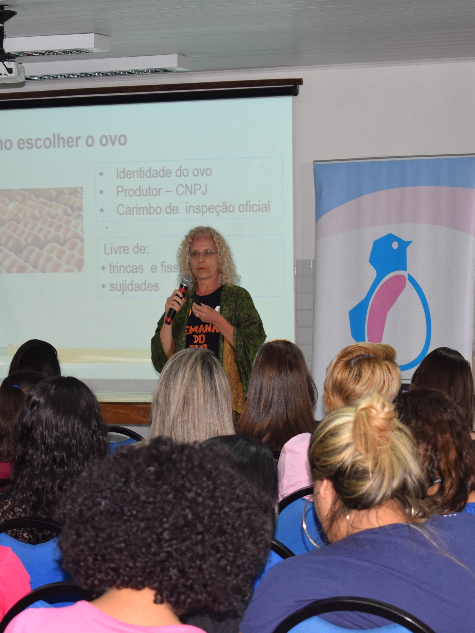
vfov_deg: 18.0
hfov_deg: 13.5
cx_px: 79
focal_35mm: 109
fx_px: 1994
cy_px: 318
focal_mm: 50
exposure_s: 1/100
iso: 800
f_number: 5.6
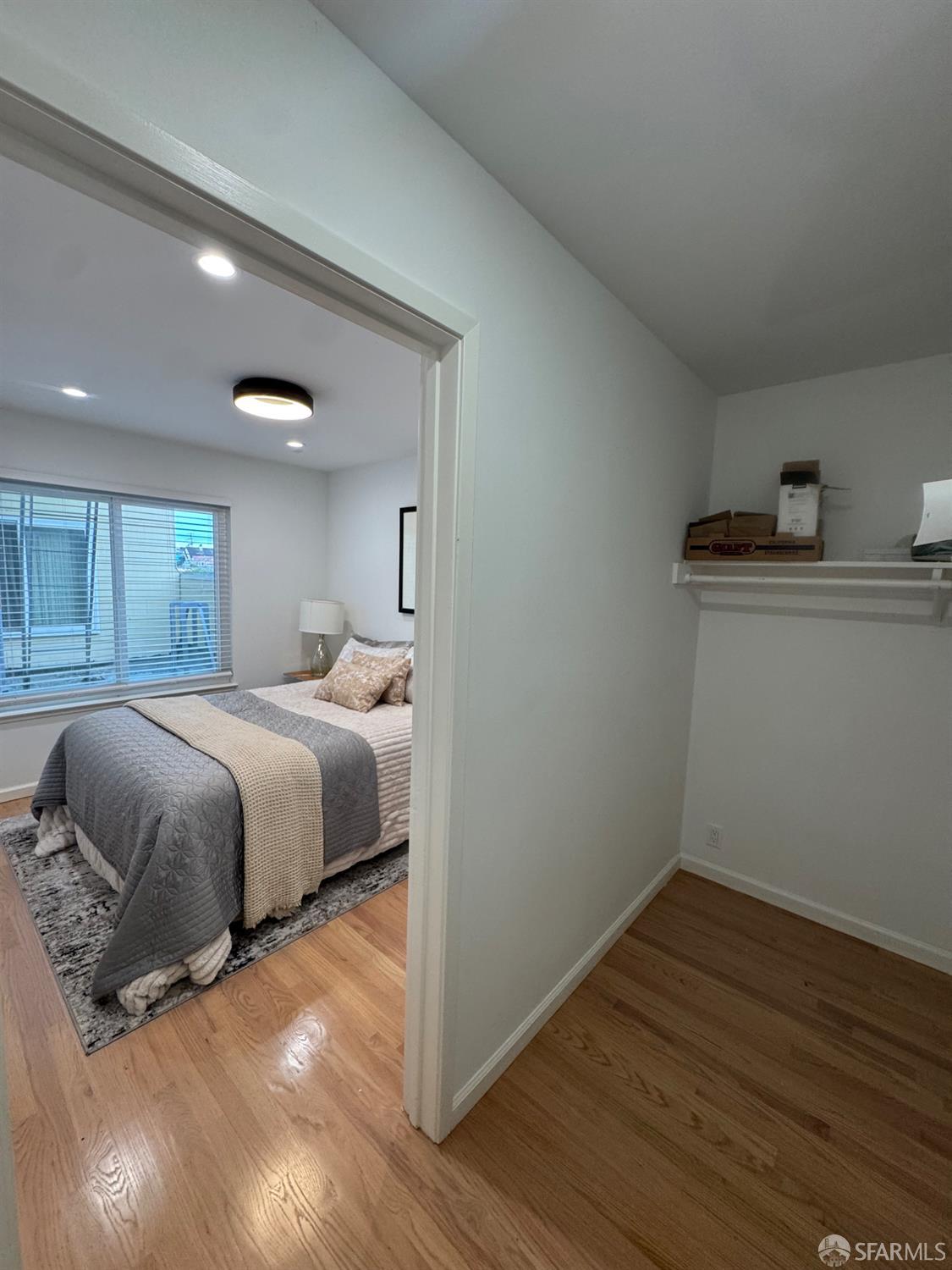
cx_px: 476
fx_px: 513
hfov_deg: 85.7
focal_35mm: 14
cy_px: 635
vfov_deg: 102.1
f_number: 2.2
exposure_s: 1/120
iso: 160
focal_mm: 2.22
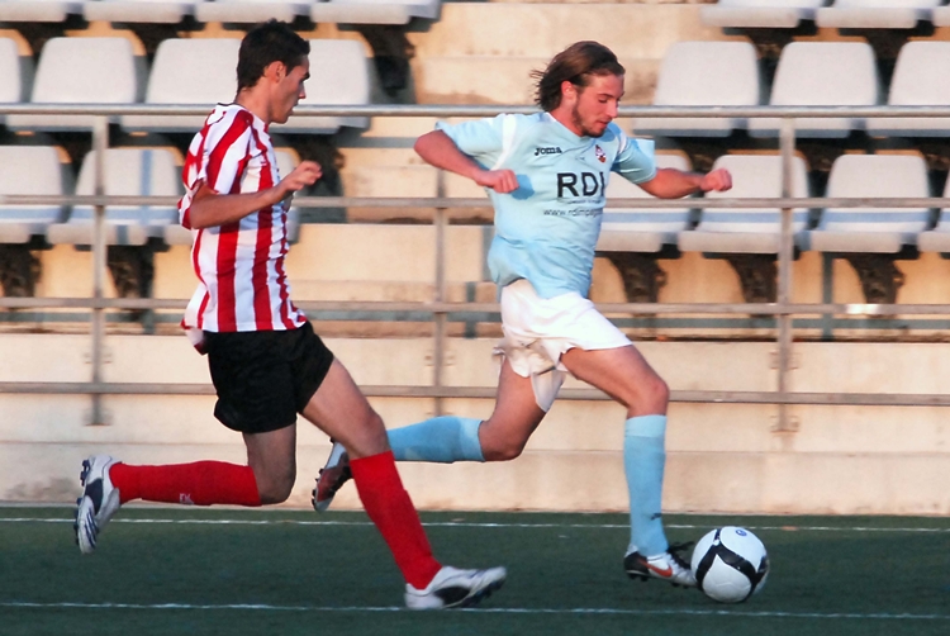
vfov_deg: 4.6
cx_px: 475
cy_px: 318
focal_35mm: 300
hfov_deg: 6.9
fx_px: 7926
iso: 800
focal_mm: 200
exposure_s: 1/500
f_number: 5.6
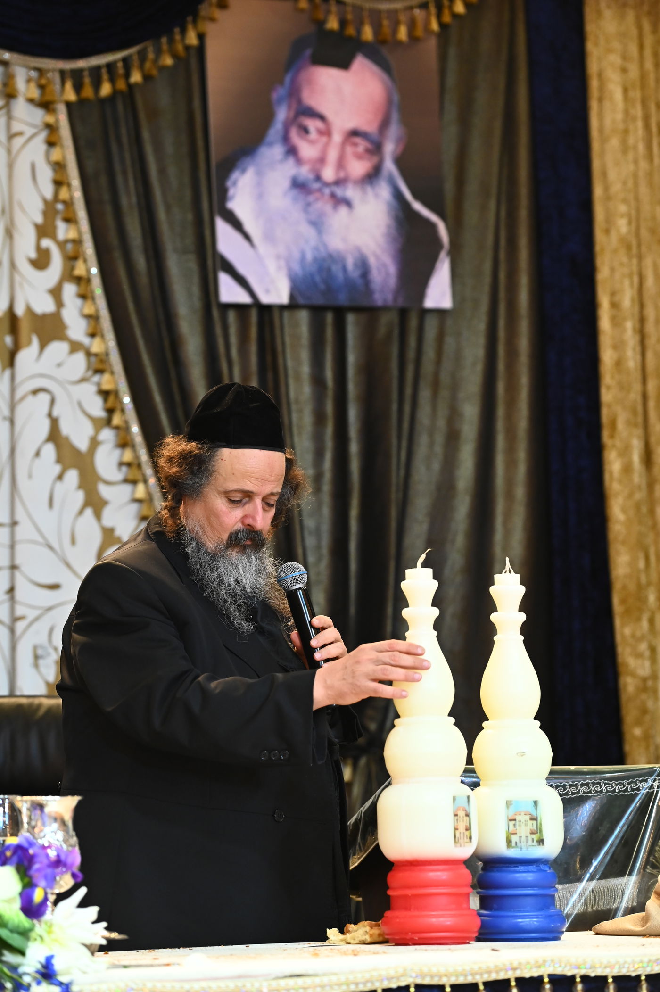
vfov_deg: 18.3
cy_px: 496
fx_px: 3084
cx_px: 330
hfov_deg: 12.2
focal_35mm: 112
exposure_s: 1/200
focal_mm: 112
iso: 2500
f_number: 4.5
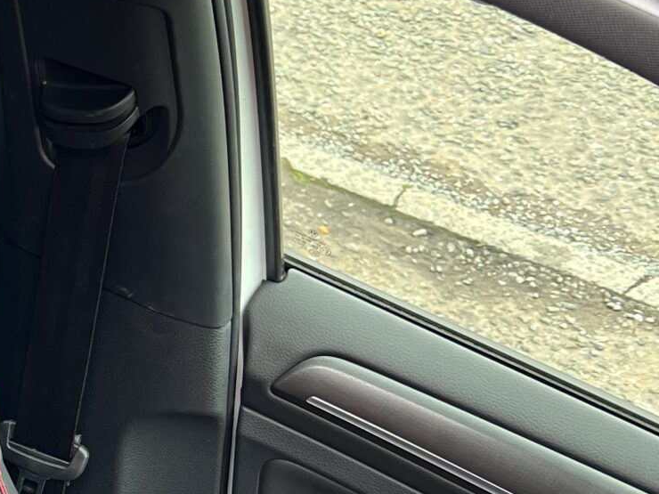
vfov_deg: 16.1
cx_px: -395
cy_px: 487
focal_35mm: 90
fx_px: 1713
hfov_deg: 18.6
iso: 125
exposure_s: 1/121
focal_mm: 5.7
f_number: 1.5
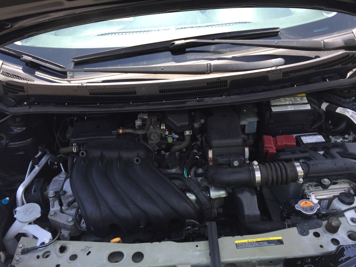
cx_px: 178
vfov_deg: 48.2
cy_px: 134
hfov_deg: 61.7
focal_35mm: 29
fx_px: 298
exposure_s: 1/246
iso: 32
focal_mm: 4.15
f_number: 2.2
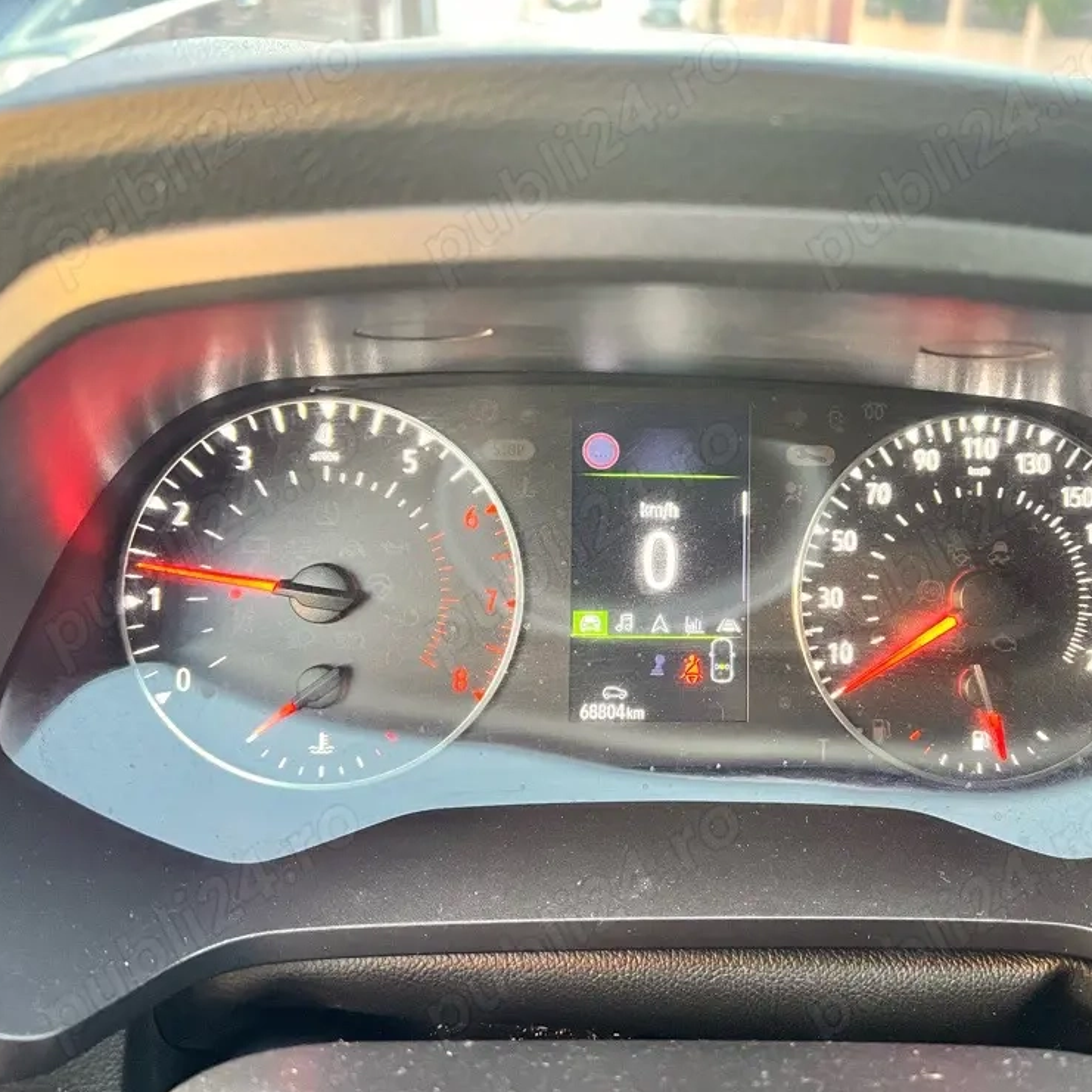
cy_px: 550
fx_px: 1106
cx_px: 679
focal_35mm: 31
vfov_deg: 52.5
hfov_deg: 52.0
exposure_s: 1/60
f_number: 1.5
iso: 250
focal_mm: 5.7
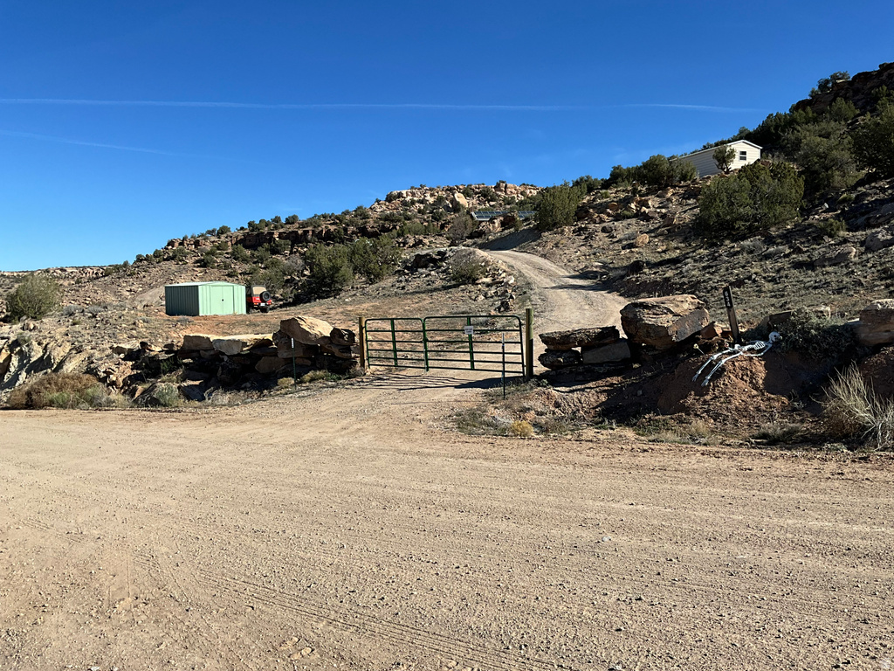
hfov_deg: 61.7
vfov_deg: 48.2
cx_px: 447
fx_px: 749
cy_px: 336
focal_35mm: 29
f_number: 1.8
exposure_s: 1/2427
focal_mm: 3
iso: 25
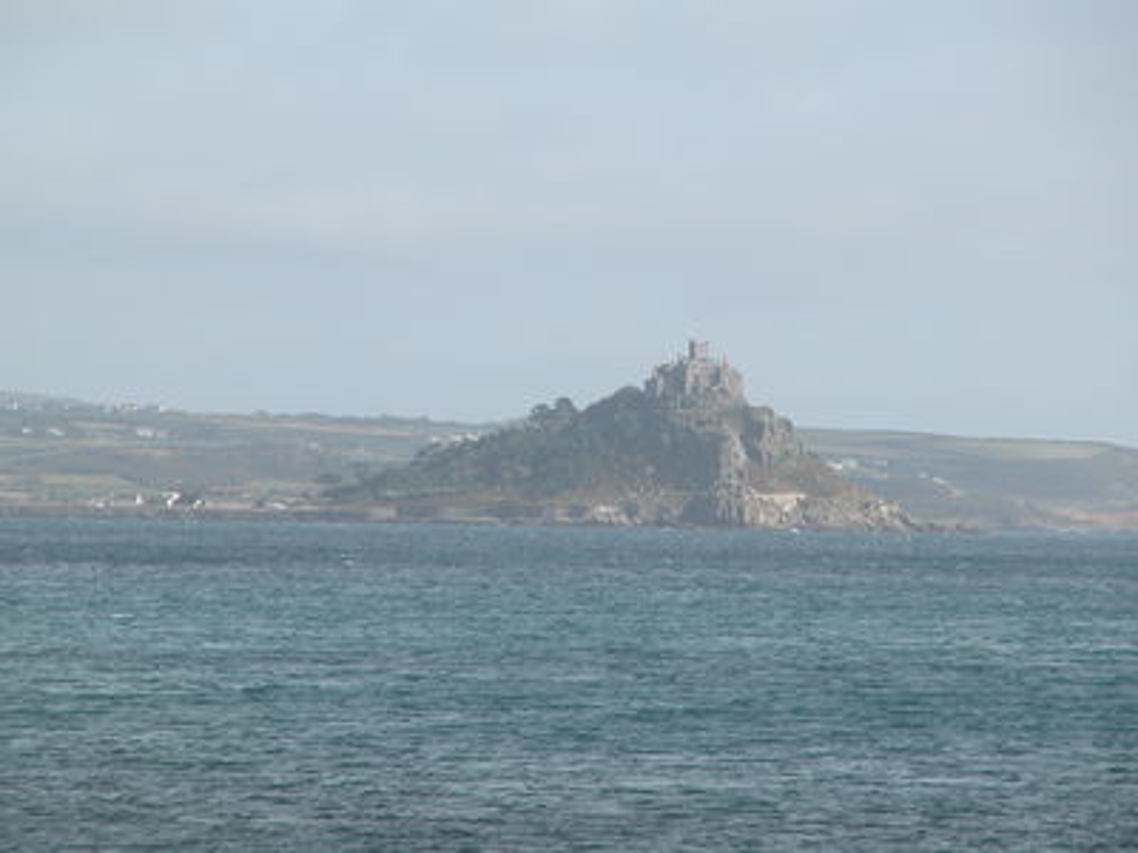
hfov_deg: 7.1
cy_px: 426
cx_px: 569
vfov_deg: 5.3
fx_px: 9205
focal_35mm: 280
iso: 100
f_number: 5.9
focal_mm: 71.2
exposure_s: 1/358
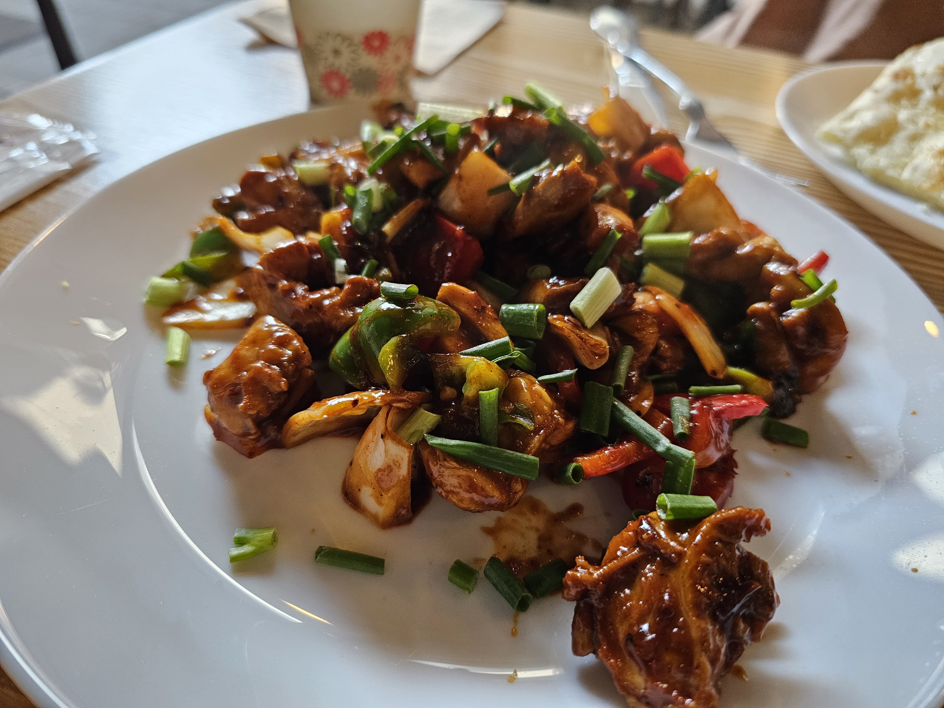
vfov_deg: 58.9
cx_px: 472
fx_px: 627
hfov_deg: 73.9
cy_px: 354
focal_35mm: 23
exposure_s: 1/120
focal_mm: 6.3
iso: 640
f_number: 1.7
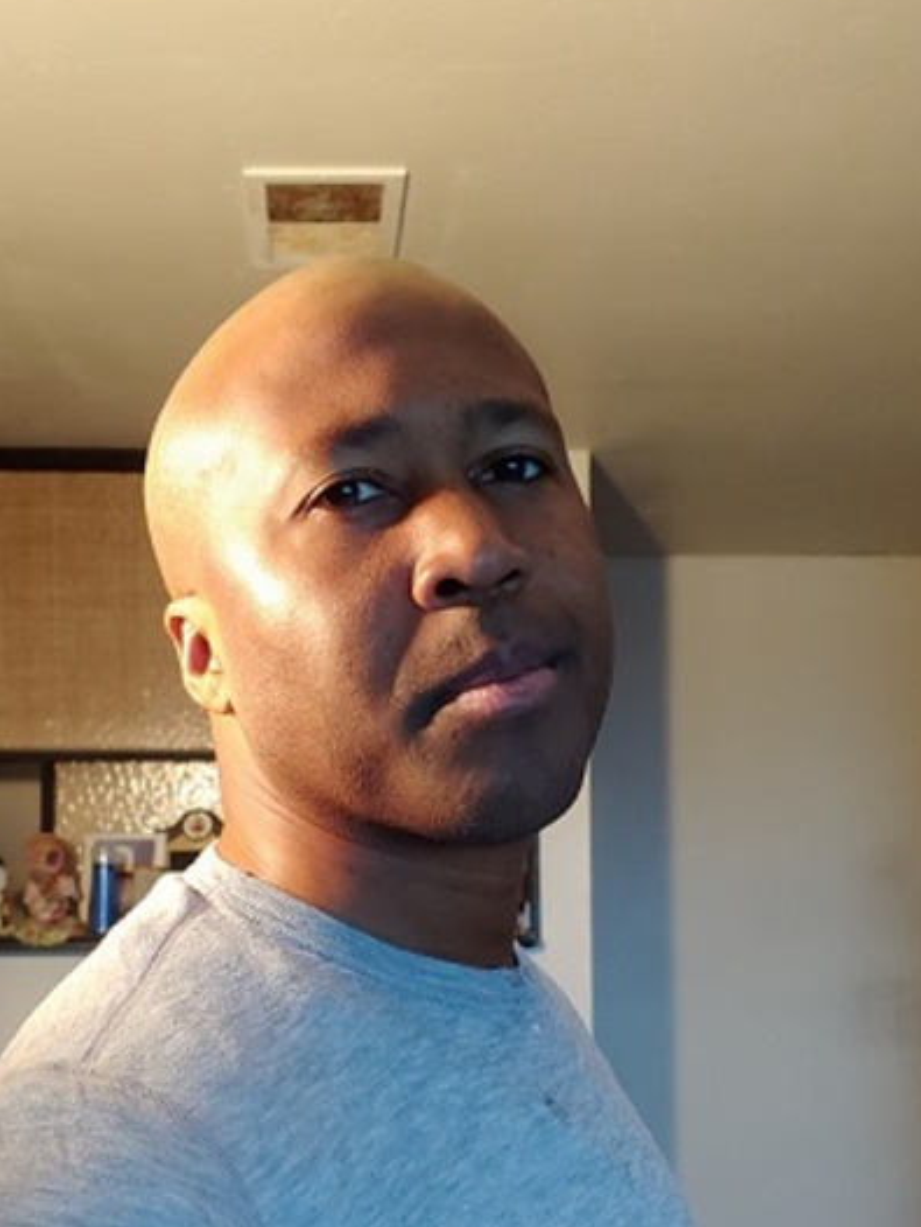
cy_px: 767
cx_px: 361
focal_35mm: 38
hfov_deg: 37.6
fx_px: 1347
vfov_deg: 48.5
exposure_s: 1/30
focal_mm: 4.23
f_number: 1.5
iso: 550
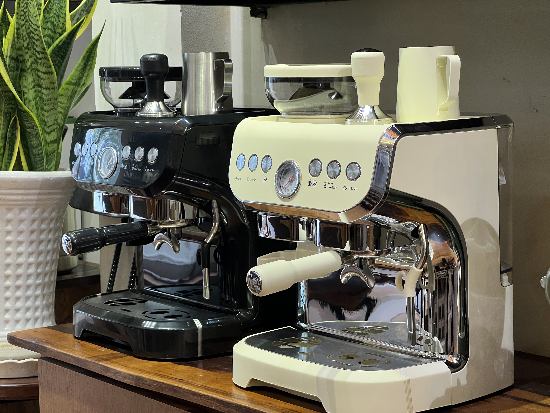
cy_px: 206
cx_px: 275
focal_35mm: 77
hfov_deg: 25.3
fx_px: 1223
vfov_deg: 19.1
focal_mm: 9
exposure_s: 1/50
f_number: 2.8
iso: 320
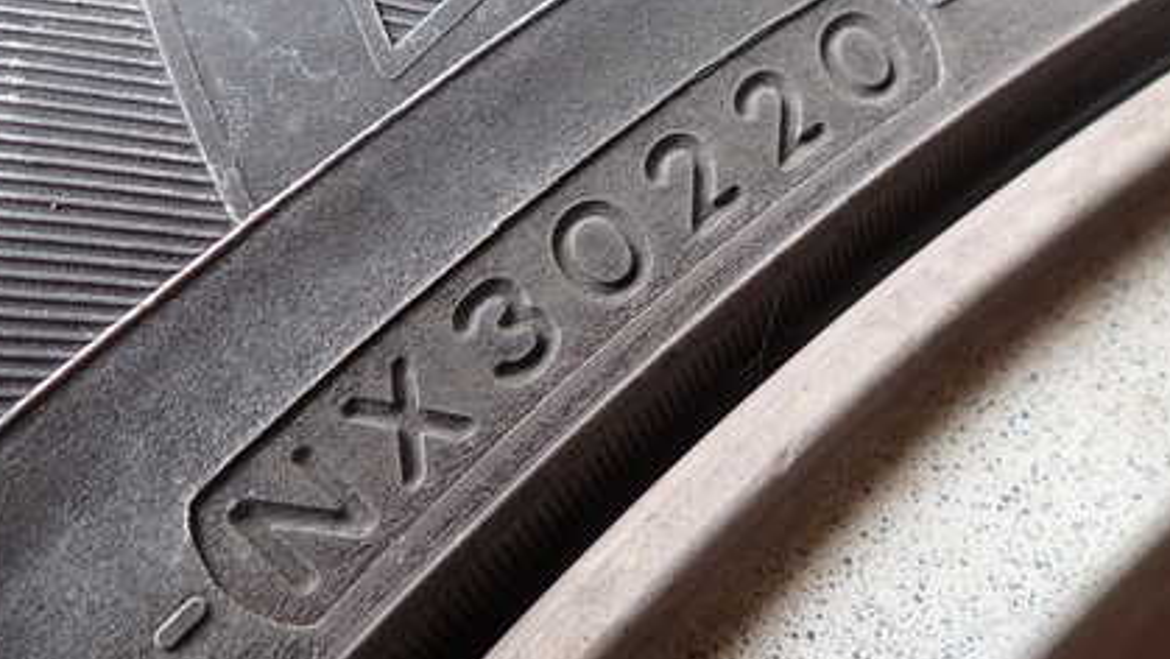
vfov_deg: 30.2
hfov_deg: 51.4
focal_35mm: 39
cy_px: 215
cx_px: 662
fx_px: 1210
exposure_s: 1/40
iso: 200
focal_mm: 4.5
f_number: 2
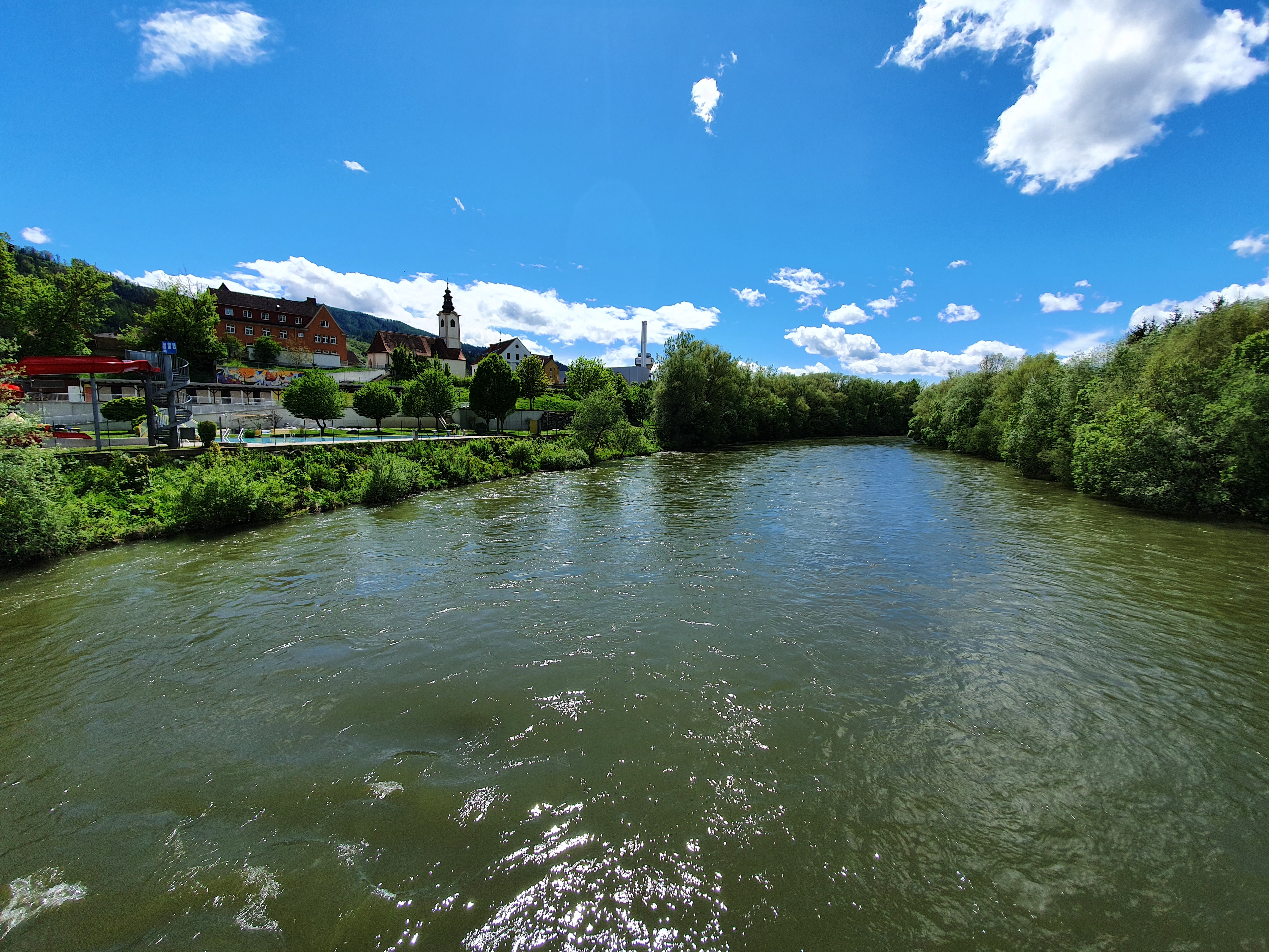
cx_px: 634
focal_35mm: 13
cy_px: 476
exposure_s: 1/1208
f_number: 2.2
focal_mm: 1.8
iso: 50
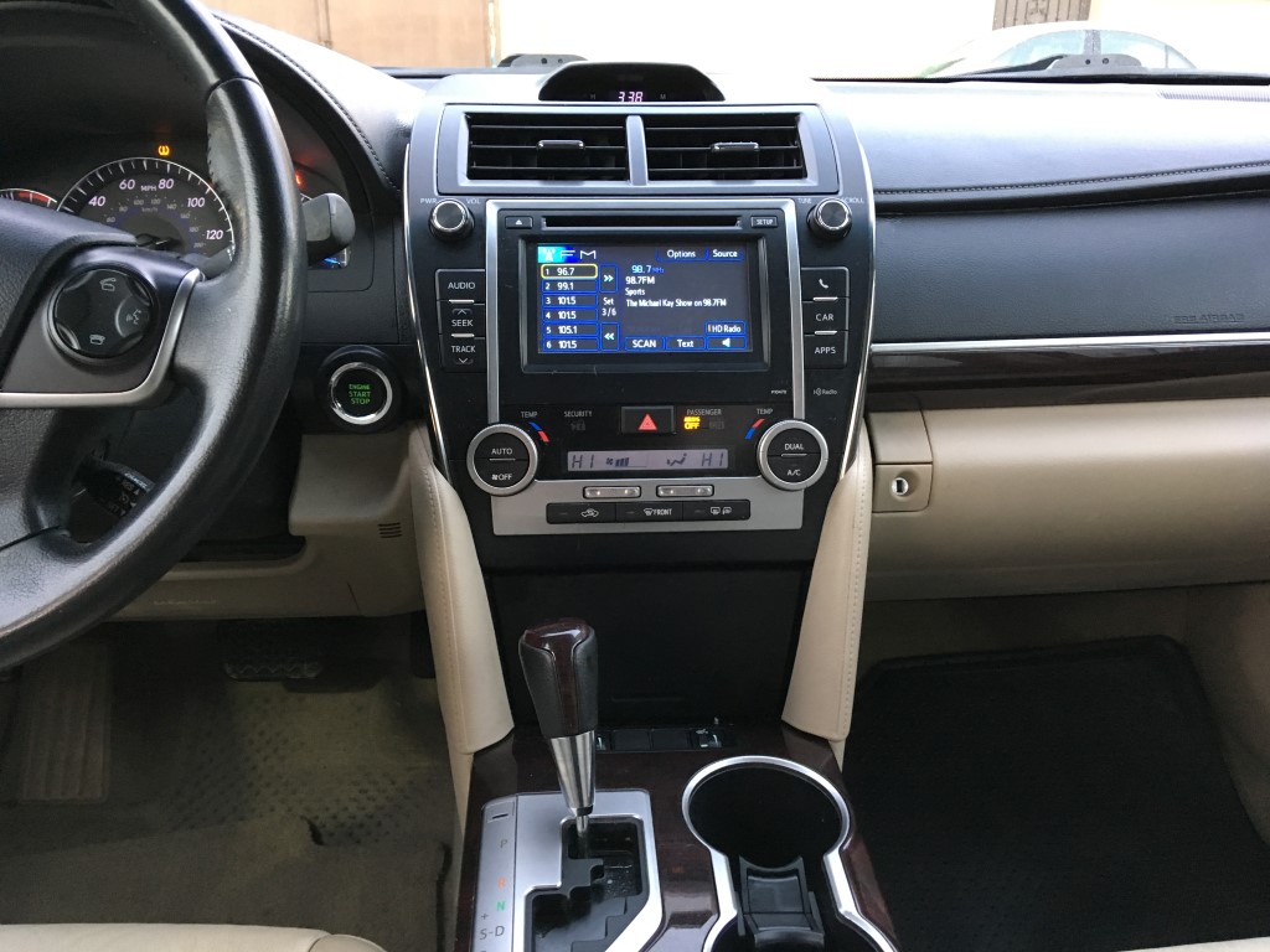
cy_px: 476
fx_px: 1064
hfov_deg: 61.7
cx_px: 635
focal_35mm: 29
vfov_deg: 48.2
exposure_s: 1/30
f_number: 2.2
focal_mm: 4.15
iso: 160
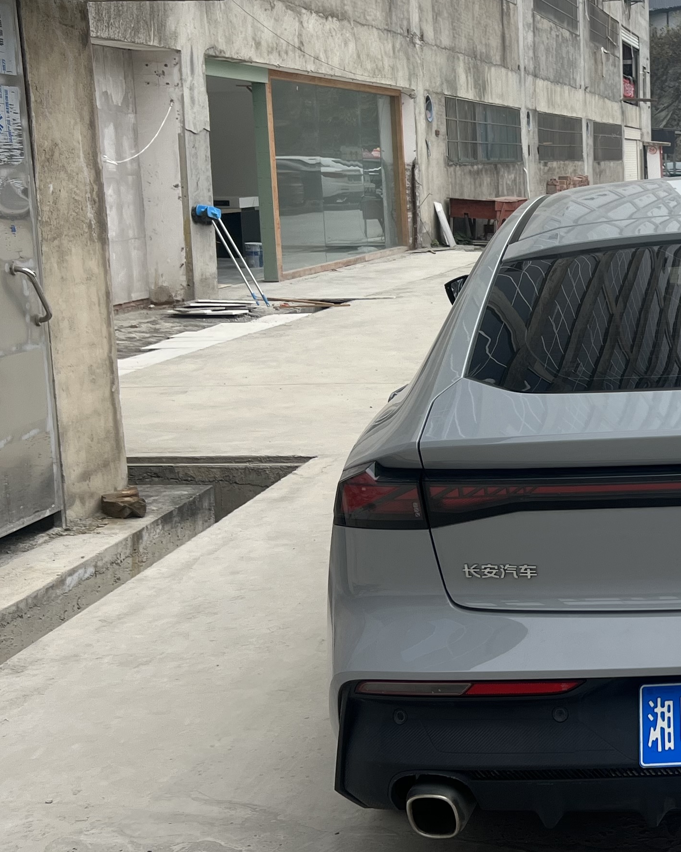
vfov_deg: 32.5
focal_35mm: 58
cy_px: 402
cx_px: 771
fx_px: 1461
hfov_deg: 24.3
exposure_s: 1/1553
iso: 50
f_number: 1.5
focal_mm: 5.7
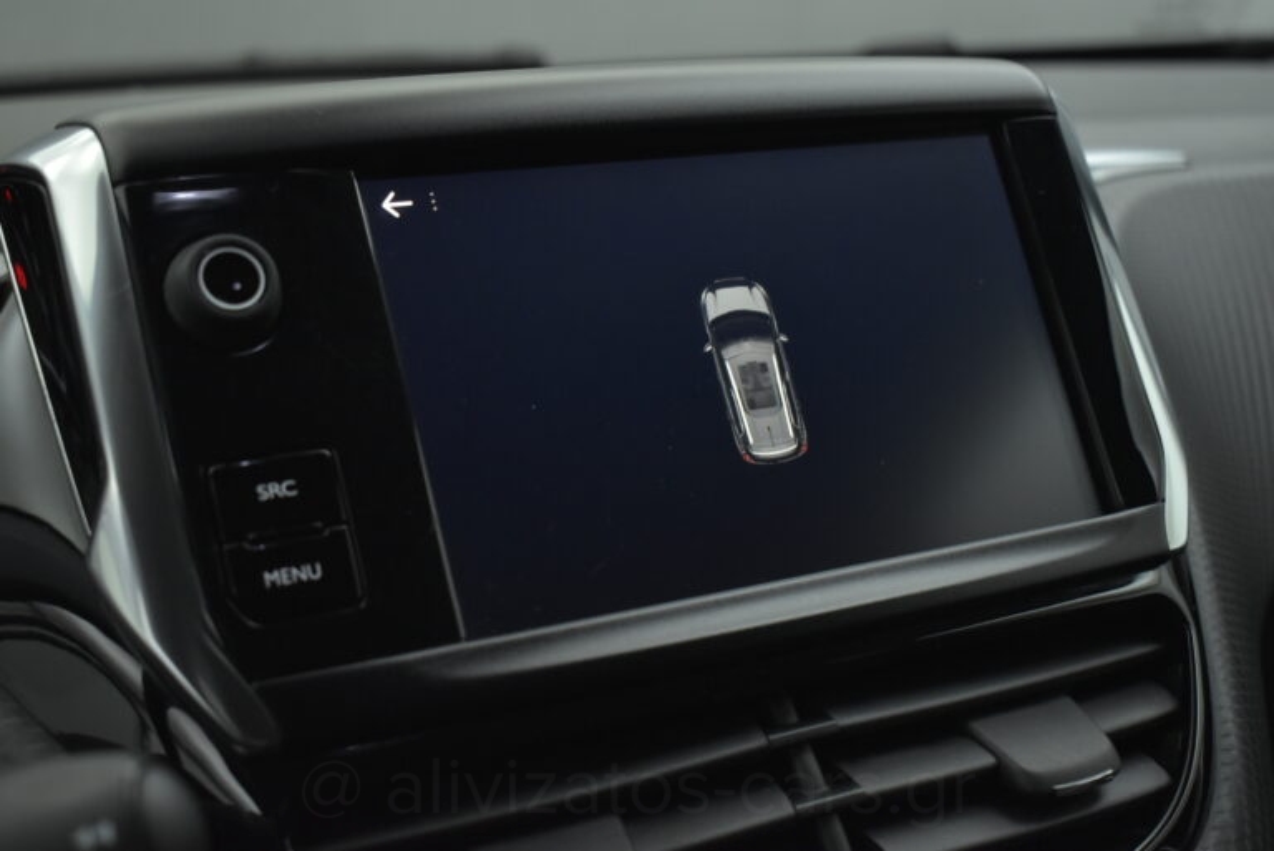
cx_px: 637
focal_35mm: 51
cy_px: 426
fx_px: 1806
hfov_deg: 38.9
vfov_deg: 26.5
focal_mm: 34
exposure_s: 1/125
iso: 1600
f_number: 4.5
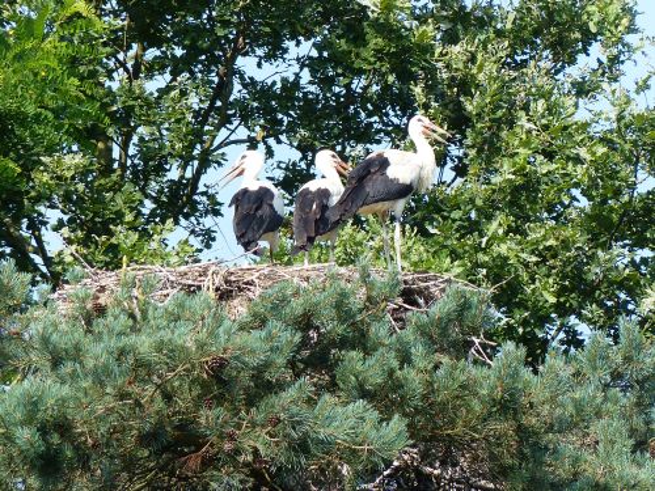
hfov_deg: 2.1
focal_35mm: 938
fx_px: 17749
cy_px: 246
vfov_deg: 1.6
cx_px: 328
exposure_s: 1/500
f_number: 4
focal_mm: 108
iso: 100
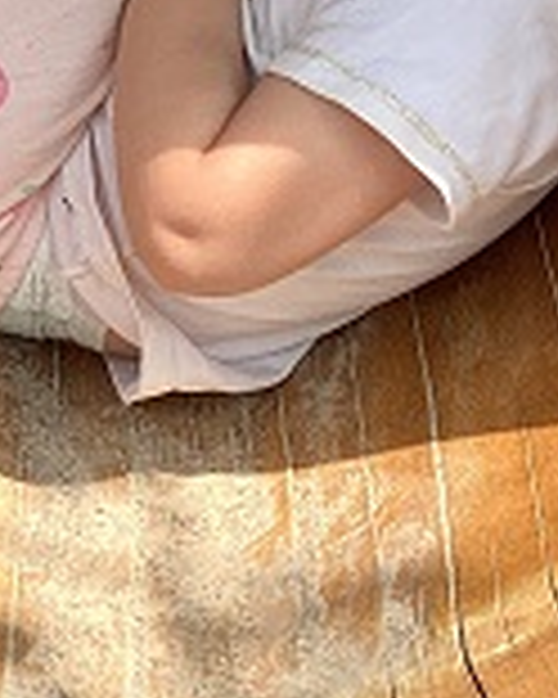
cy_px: -279
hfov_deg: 11.8
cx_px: 22
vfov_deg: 14.1
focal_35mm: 130
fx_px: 2684
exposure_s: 1/388
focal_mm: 3.3
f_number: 2.4
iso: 25
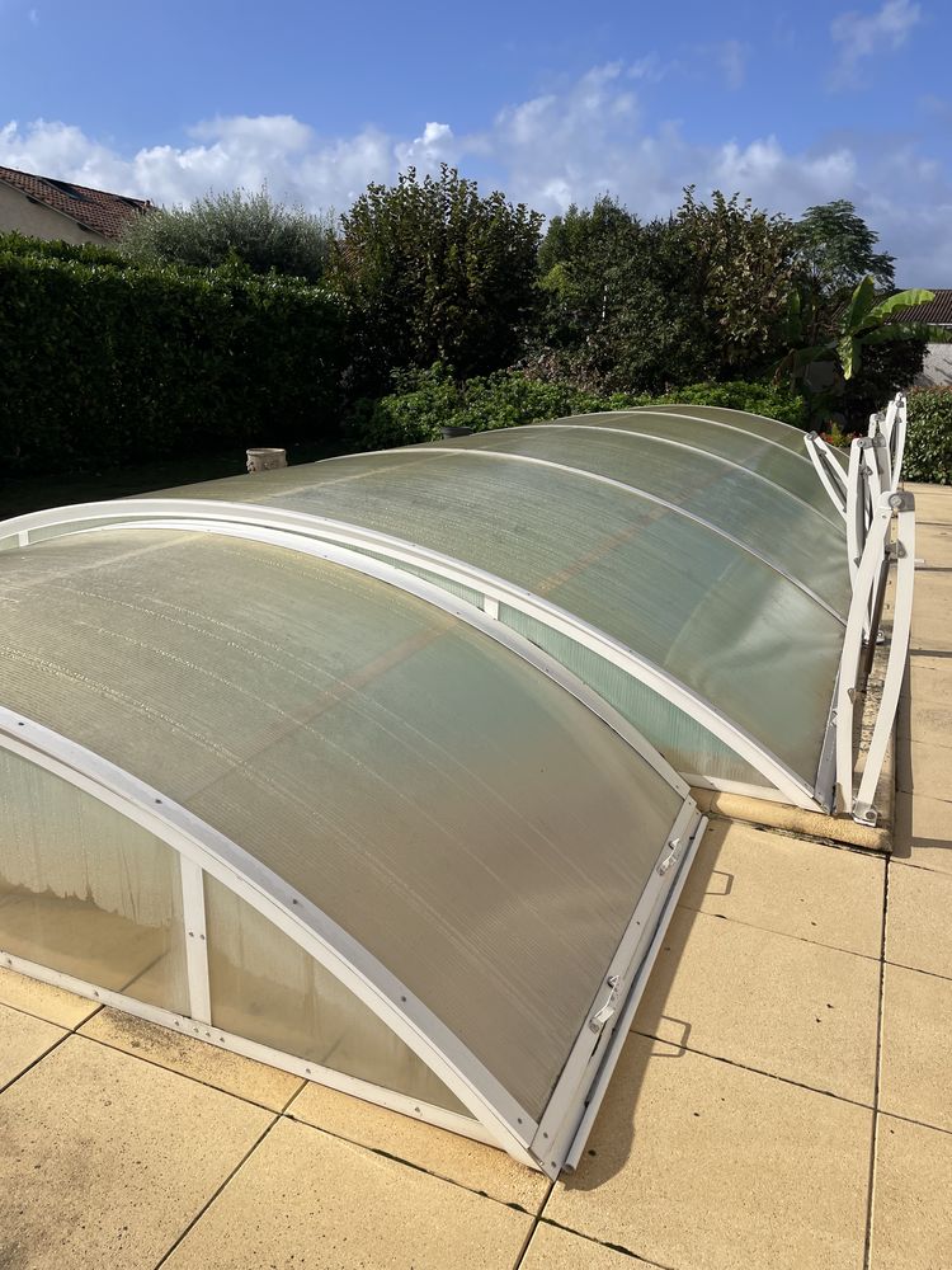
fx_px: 953
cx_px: 476
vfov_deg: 67.3
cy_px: 635
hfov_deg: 53.1
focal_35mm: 26
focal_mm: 4.2
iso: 32
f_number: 1.6
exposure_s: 1/6494
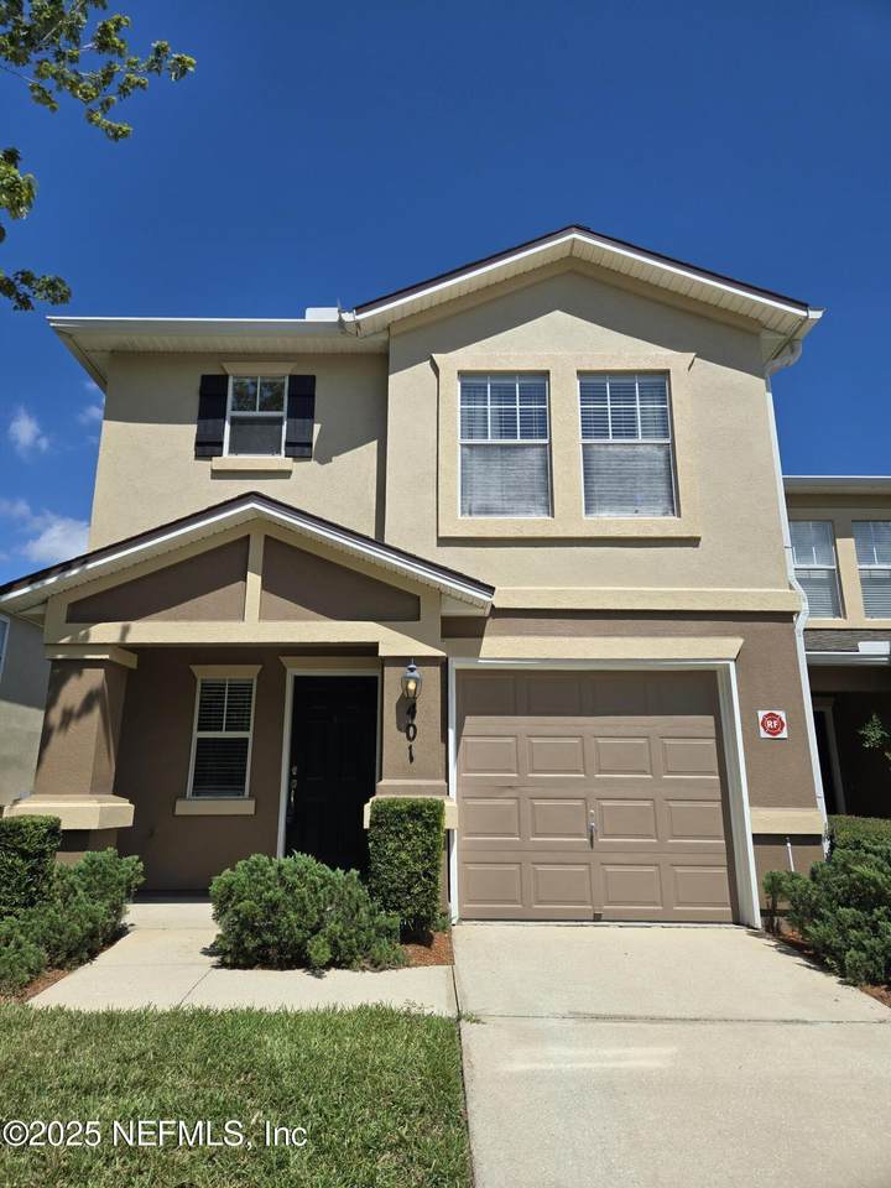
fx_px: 789
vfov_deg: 73.9
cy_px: 594
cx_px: 446
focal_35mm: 23
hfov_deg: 58.9
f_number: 1.8
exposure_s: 1/2797
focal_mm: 5.4
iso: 25
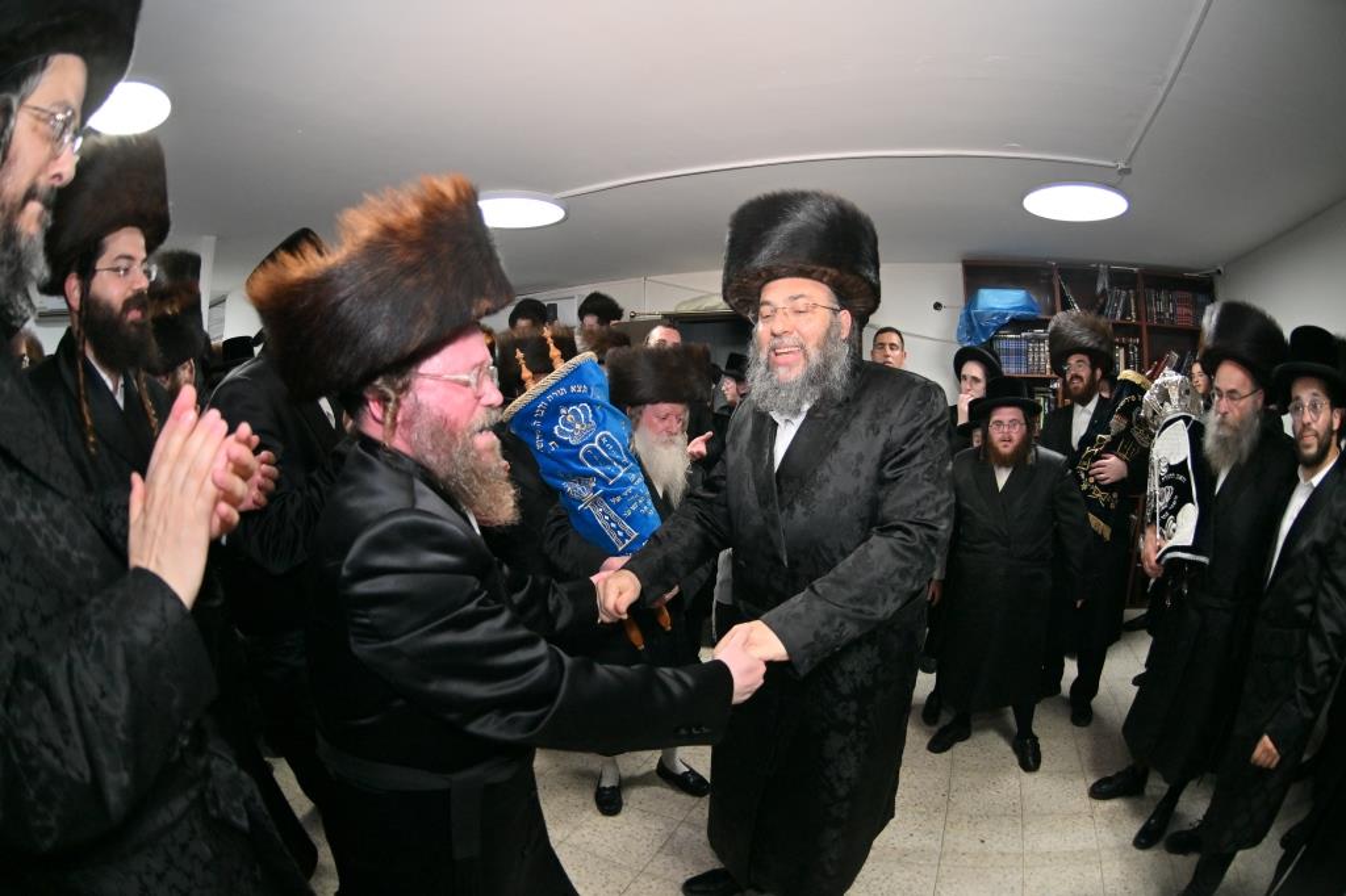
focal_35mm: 15
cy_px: 448
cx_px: 673
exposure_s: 1/200
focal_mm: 10.5
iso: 320
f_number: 2.8
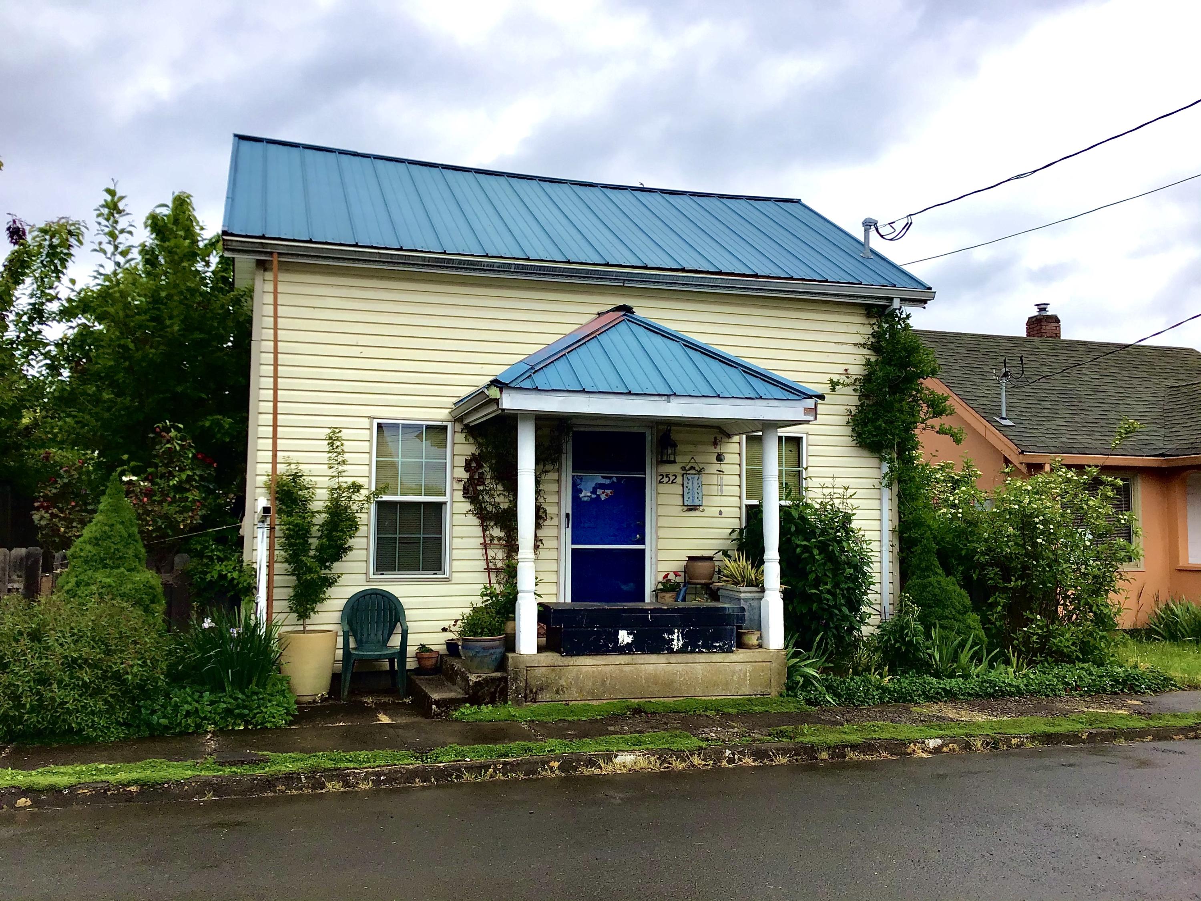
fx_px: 1076
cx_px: 600
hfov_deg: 58.4
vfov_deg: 45.4
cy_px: 450
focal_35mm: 31
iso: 25
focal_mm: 3.3
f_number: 2.4
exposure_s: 1/849
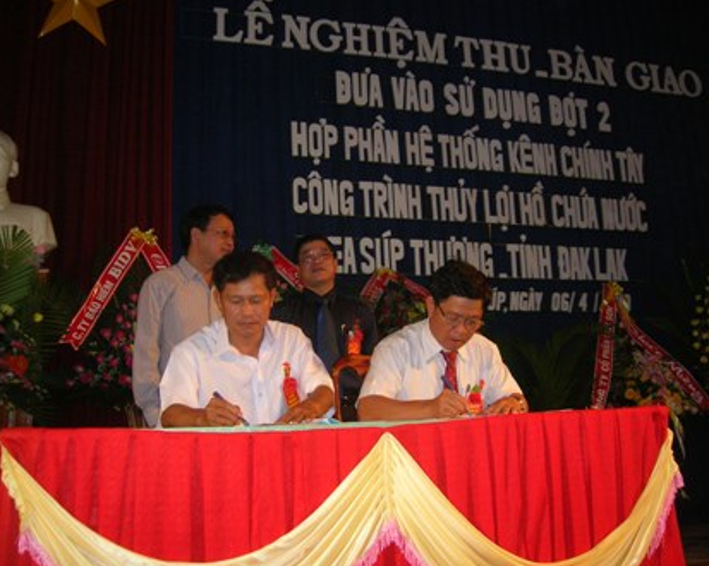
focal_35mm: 36
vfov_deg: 41.1
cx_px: 354
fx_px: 755
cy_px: 283
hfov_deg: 50.3
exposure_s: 1/60.1
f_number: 2.9
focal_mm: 5.7
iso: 81
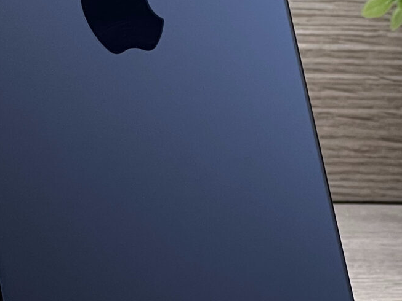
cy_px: 26
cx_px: -56
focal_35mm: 302
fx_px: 3508
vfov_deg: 4.9
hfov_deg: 6.5
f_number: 2.8
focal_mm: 9
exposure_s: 1/100
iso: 100
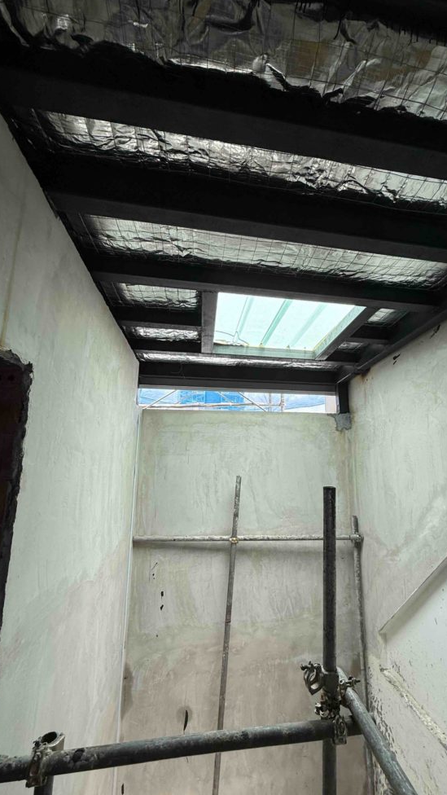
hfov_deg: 66.6
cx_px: 263
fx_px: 337
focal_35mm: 16
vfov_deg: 99.4
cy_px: 398
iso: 64
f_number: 2.2
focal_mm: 2.22
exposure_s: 1/346
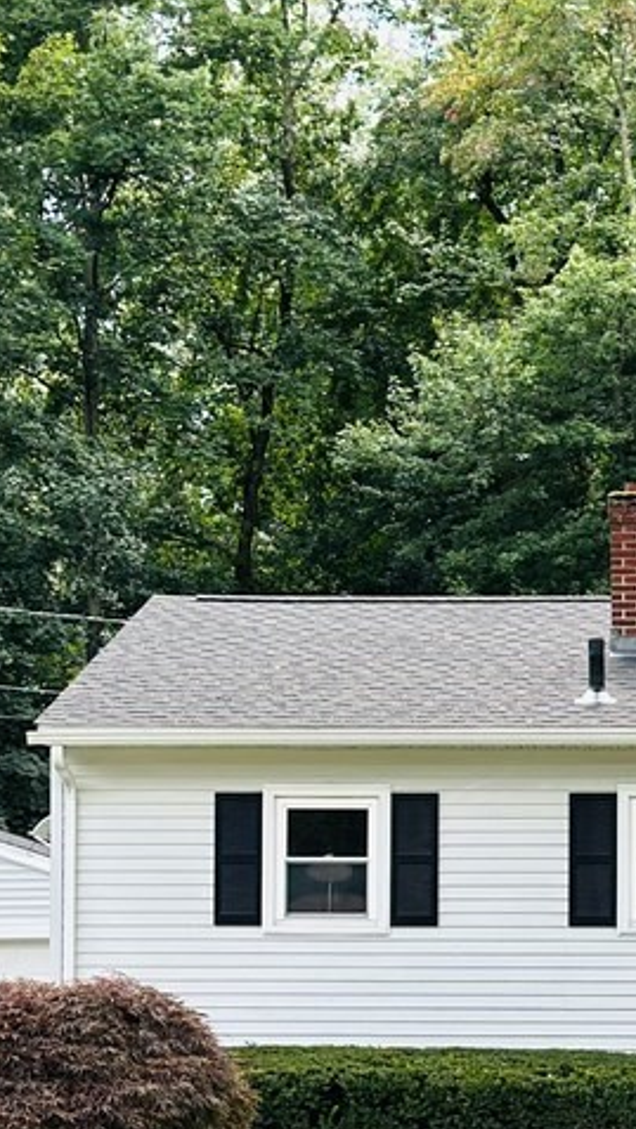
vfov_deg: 18.9
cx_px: 617
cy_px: 883
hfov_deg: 10.7
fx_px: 3357
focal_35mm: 112
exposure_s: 1/872
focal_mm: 6.86
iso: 80
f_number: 1.78
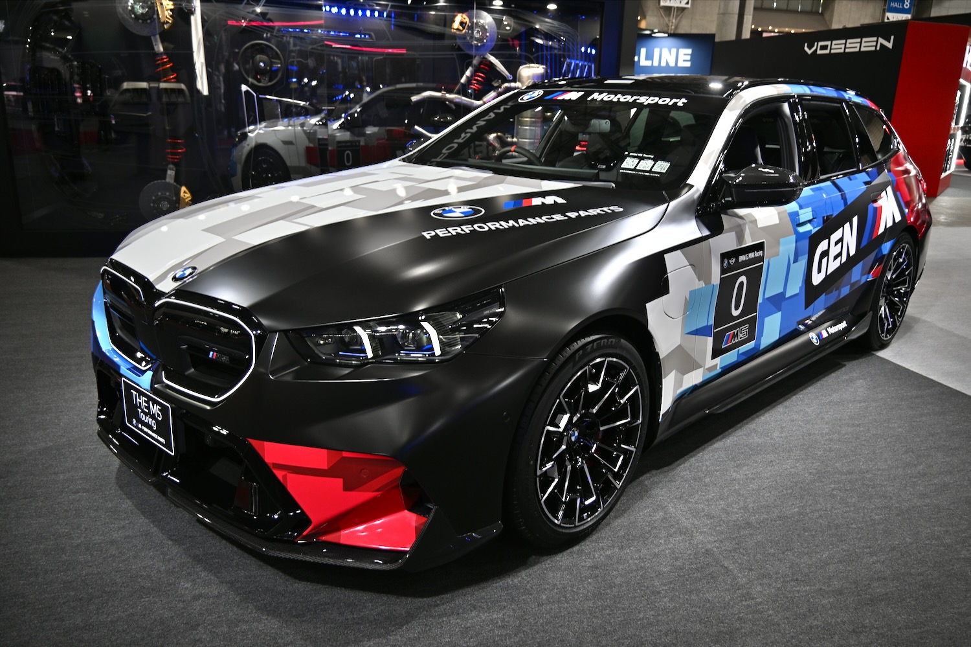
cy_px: 324
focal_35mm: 27
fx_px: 728
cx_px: 486
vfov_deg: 47.9
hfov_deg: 67.4
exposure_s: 1/30
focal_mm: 18
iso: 100
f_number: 3.5
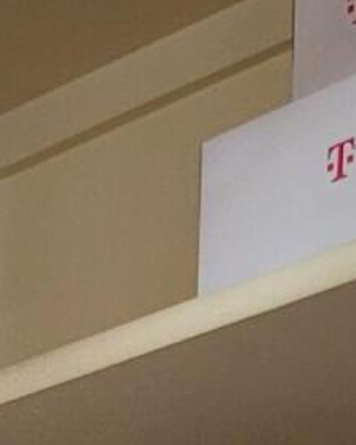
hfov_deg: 7.9
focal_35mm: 183
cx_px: -475
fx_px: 2408
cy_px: 1370
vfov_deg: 8.6
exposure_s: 1/40
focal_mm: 5.4
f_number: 1.8
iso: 200
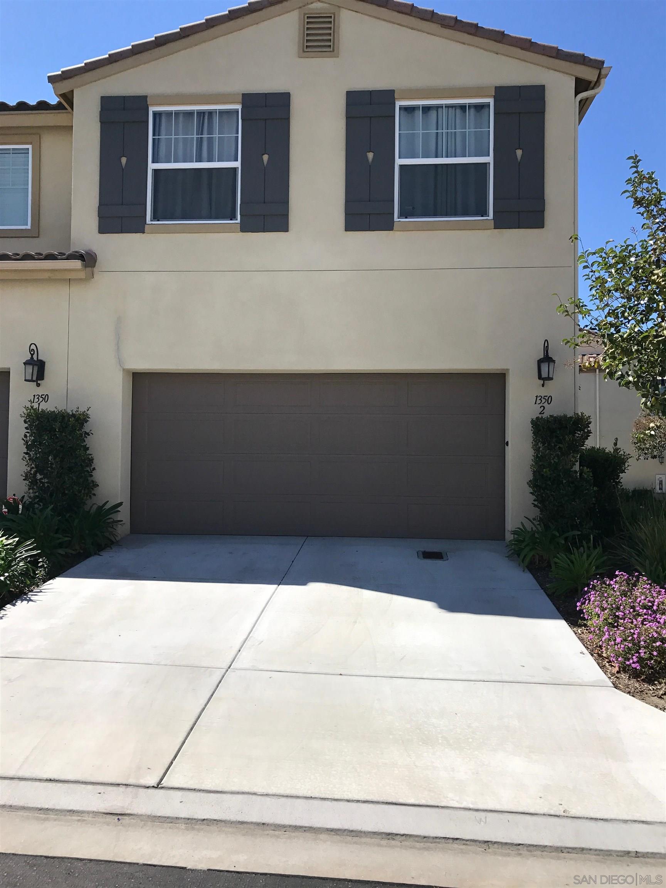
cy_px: 444
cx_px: 333
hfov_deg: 49.7
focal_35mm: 28
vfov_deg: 63.4
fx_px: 718
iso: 20
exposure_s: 1/2907
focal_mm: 3.99
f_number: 1.8
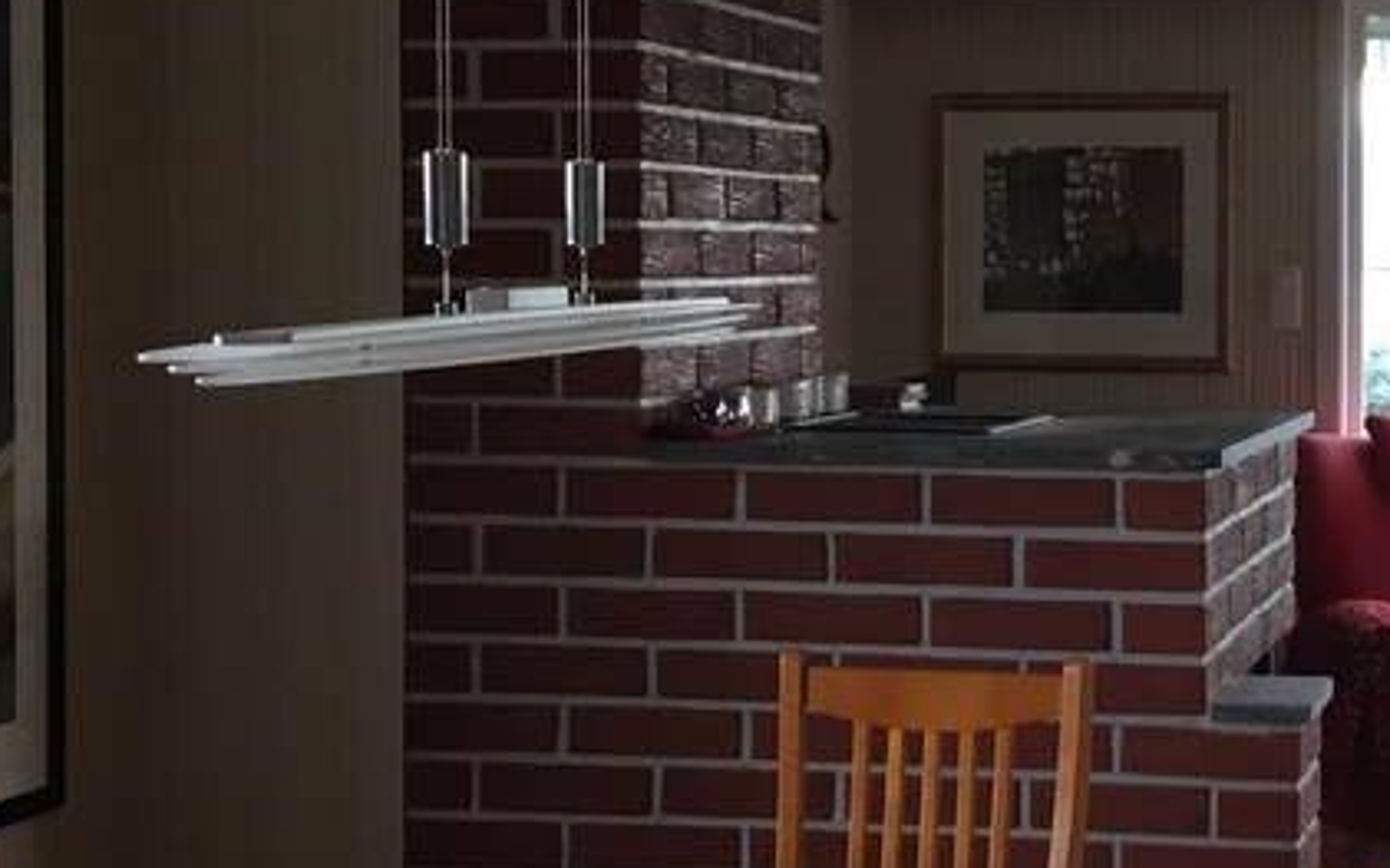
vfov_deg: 16.3
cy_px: 376
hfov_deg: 25.2
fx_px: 3030
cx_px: 1195
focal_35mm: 80
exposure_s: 1/33
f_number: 2.4
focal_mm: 3.3
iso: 80
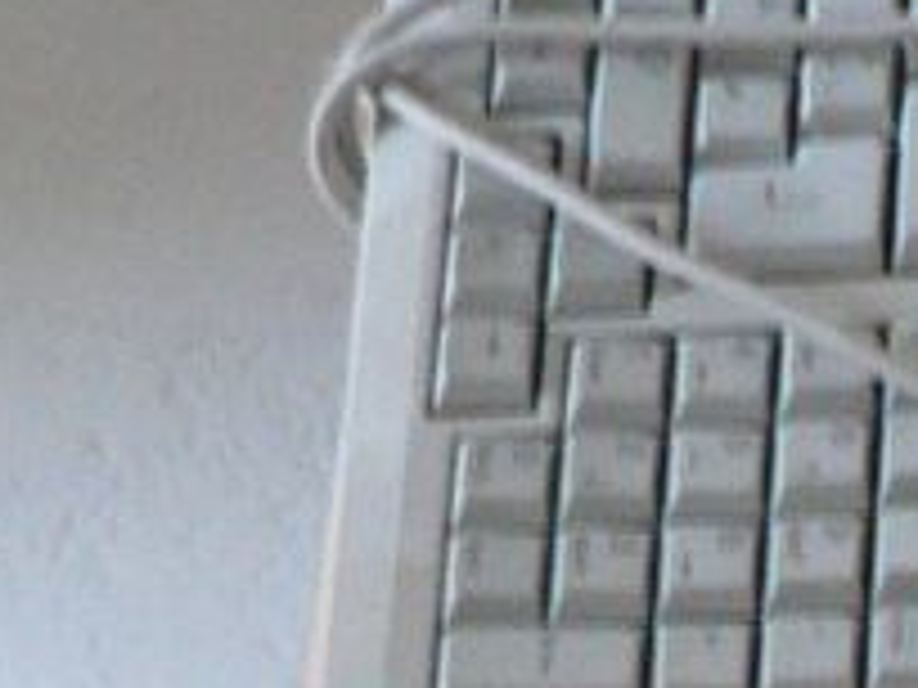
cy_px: 1093
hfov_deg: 8.2
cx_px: 2061
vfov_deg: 6.5
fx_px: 5993
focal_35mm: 226
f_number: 2.8
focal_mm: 6
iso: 200
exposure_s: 1/10
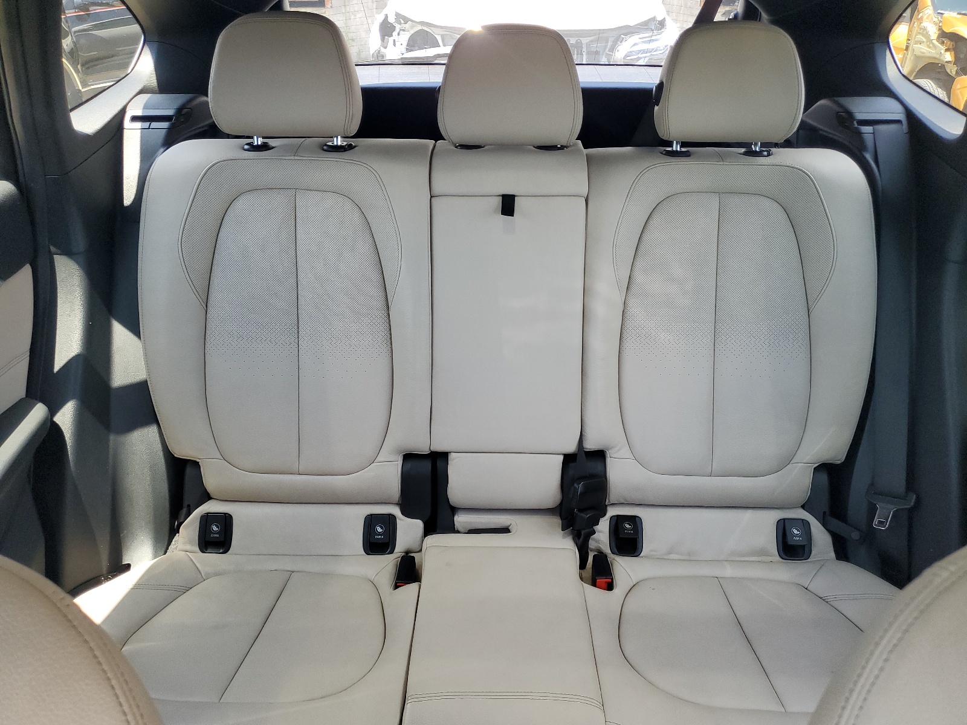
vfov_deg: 53.1
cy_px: 362
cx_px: 484
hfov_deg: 67.3
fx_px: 726
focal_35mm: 26
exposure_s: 1/120
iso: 94
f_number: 1.5
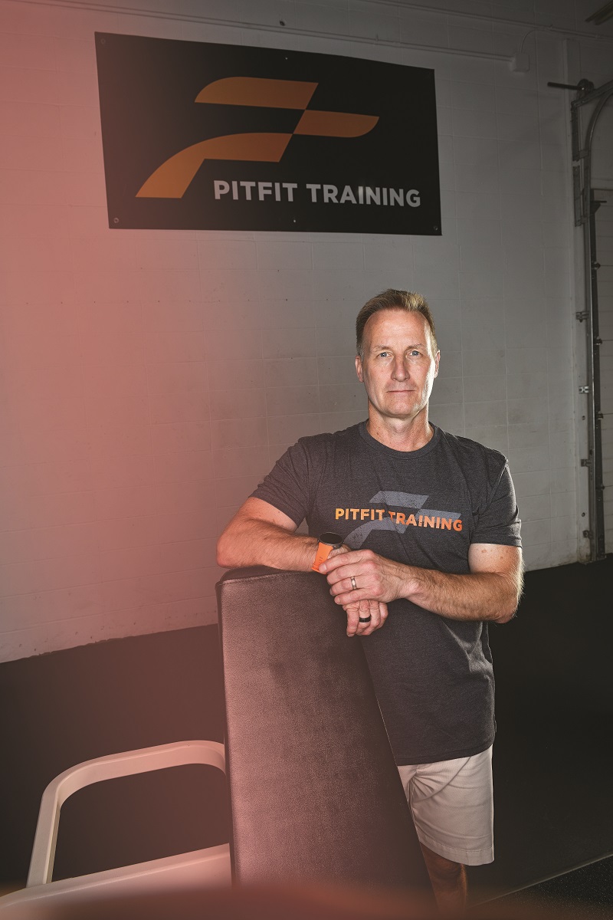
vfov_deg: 65.5
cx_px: 306
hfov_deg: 46.4
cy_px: 460
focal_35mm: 28
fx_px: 715
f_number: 11
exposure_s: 1/125
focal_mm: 28
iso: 100
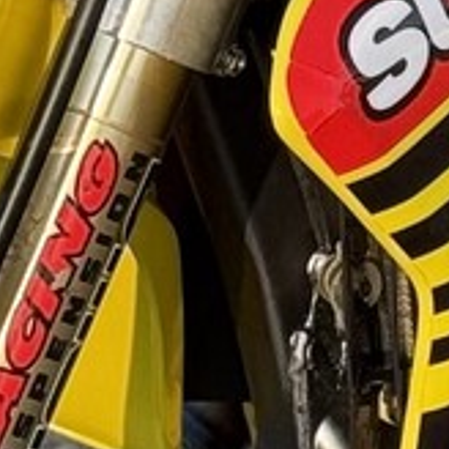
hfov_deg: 4.2
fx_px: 6075
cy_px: 435
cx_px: 452
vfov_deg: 4.2
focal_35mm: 414
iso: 64
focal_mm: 6.76
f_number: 1.78
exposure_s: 1/855
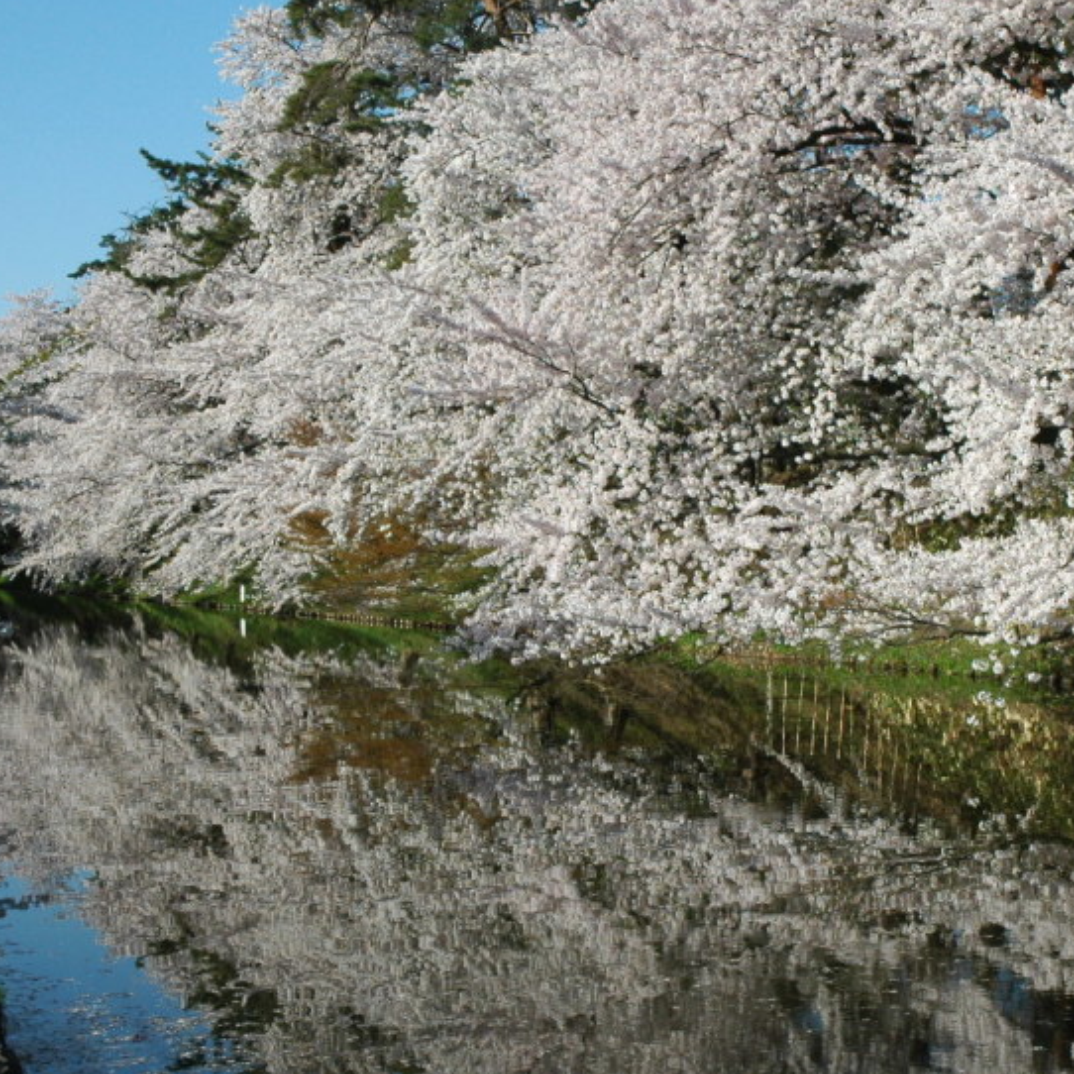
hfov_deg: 24.6
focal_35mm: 70
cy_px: 605
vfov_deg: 24.7
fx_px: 2450
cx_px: 751
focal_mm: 29
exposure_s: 1/400
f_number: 11
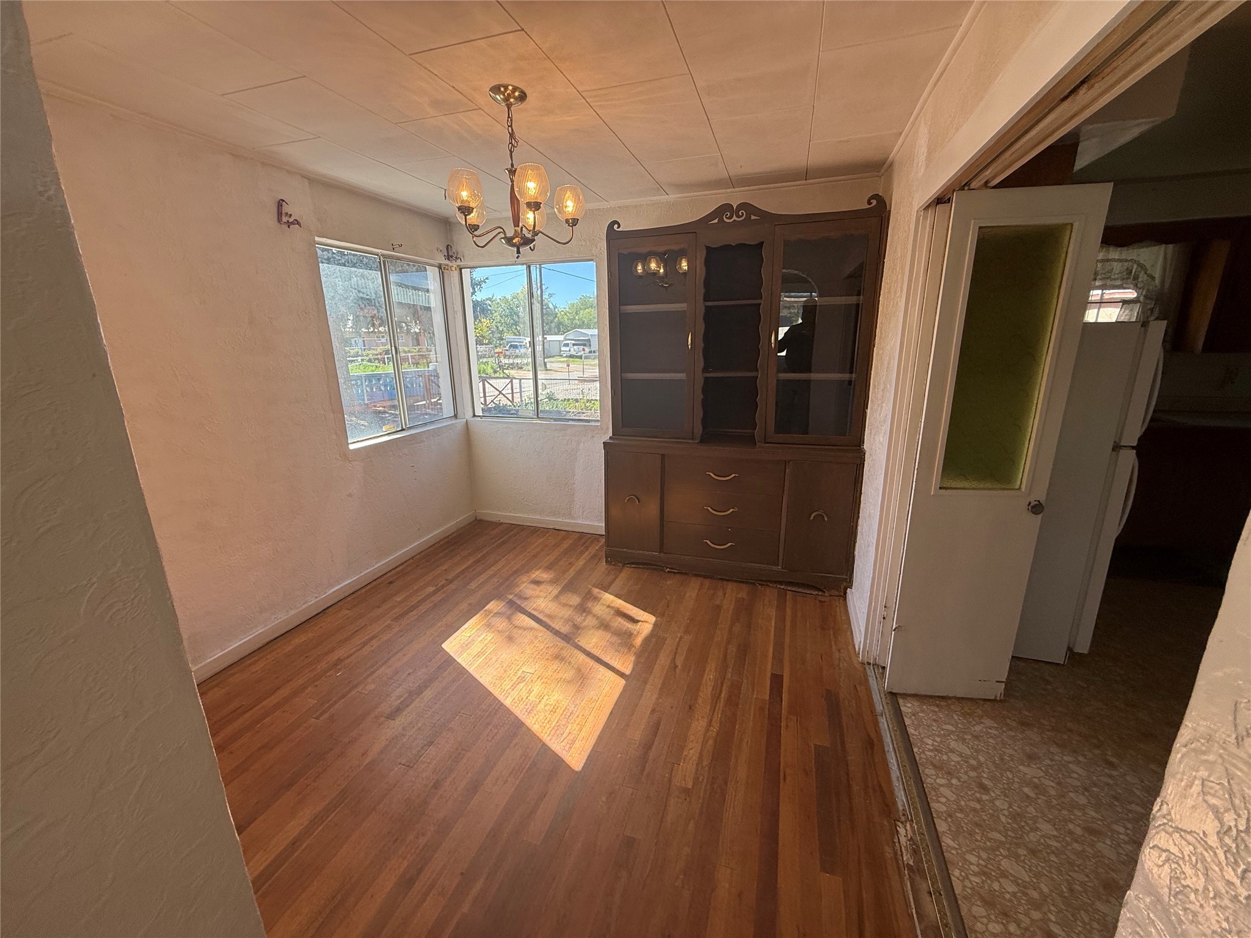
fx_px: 506
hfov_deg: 102.1
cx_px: 626
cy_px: 469
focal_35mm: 14
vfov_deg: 85.7
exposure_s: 1/172
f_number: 2.2
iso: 64
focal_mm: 2.22
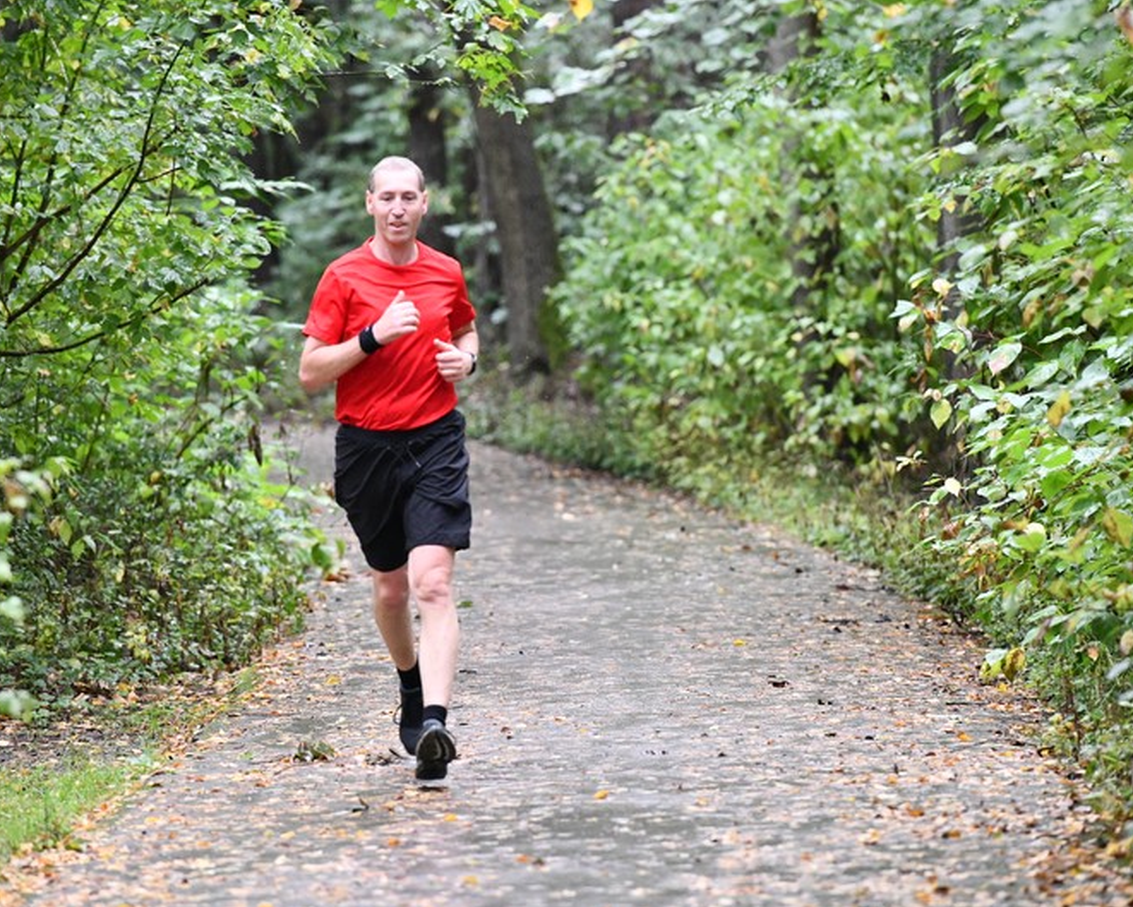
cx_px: 526
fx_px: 7613
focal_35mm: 227
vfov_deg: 6.8
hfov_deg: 8.5
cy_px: 455
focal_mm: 200
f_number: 3.5
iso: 4000
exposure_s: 1/800
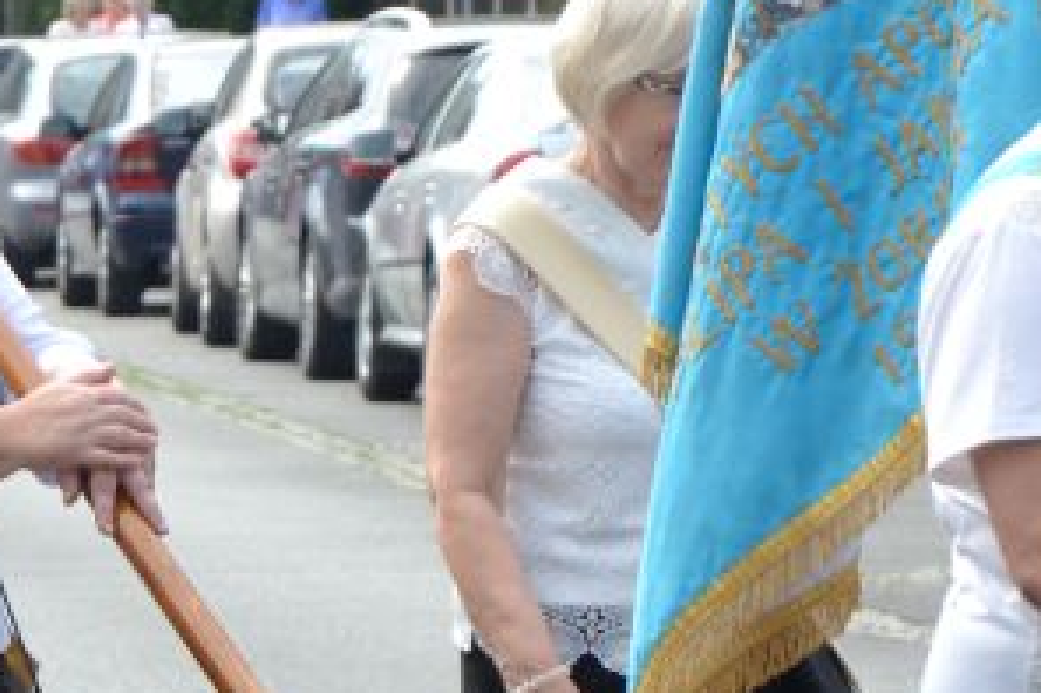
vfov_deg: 3.4
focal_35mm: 402
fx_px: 11618
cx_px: -784
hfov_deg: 5.1
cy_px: 573
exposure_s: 1/125
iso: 100
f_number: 5.6
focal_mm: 66
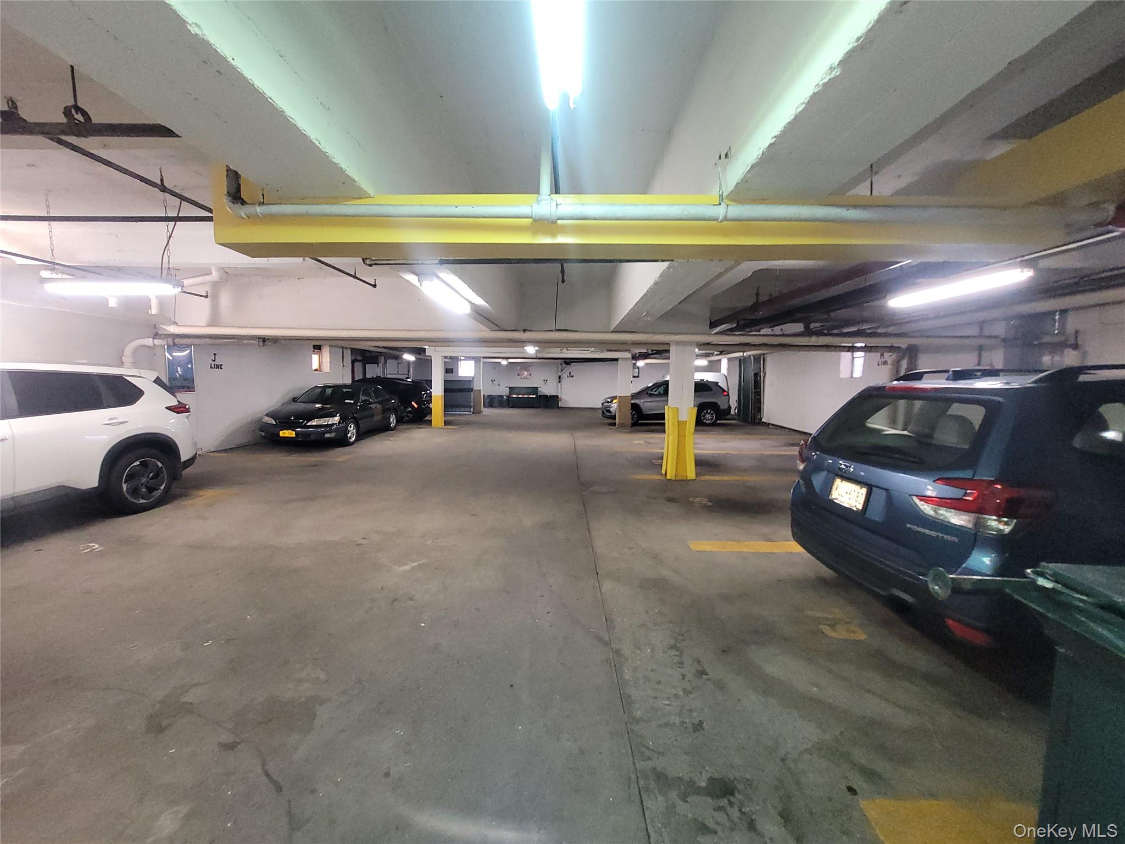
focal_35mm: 13
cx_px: 562
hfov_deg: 106.2
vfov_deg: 89.9
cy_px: 422
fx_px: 422
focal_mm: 1.74
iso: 320
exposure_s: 1/40
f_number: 2.2
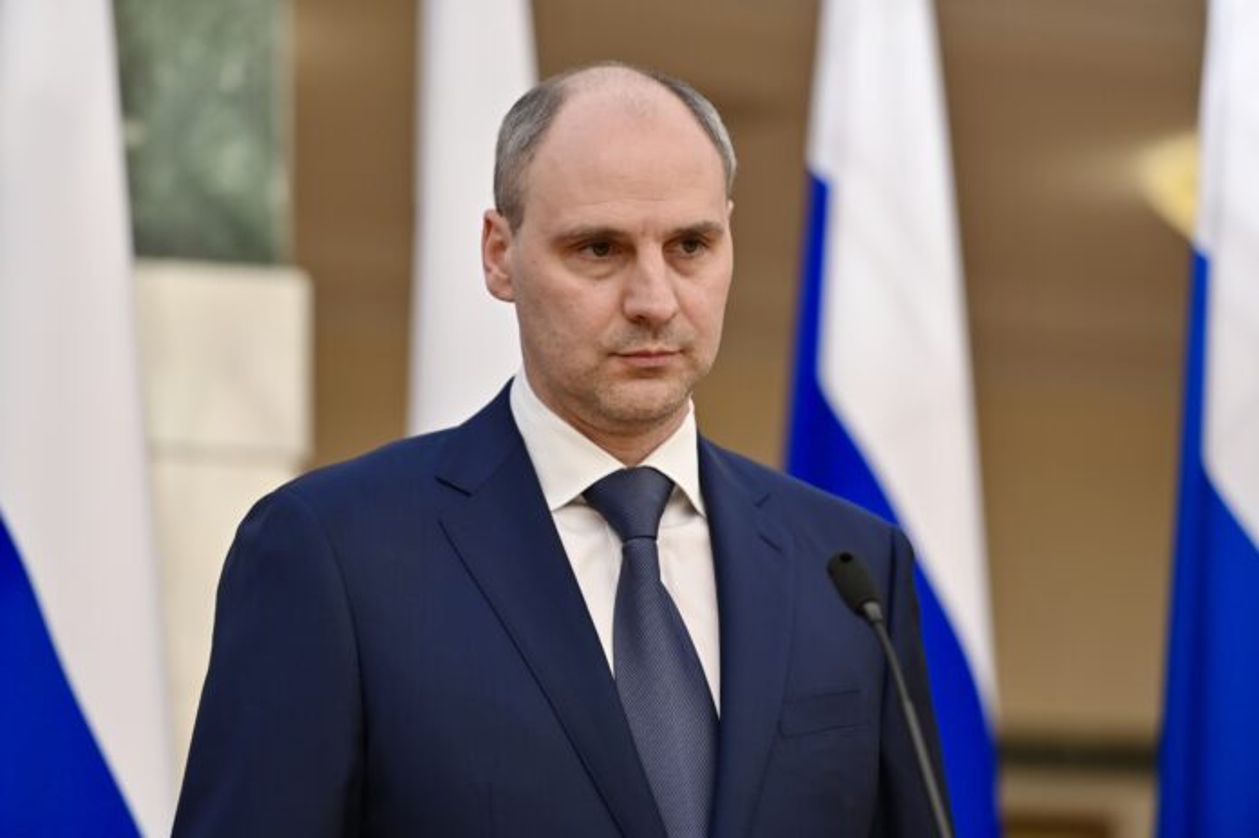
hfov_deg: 10.3
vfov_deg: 6.9
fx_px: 6989
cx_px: 630
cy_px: 419
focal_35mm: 200
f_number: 2.8
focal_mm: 200
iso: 400
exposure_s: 1/320
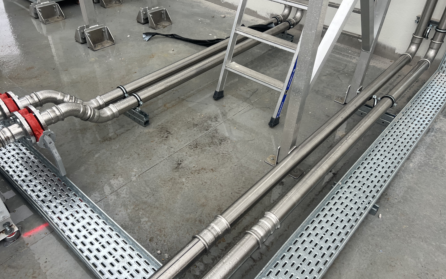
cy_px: 143
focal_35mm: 28
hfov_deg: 66.5
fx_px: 340
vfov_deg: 44.5
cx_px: 222
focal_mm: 5.7
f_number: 1.5
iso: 80
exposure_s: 1/121
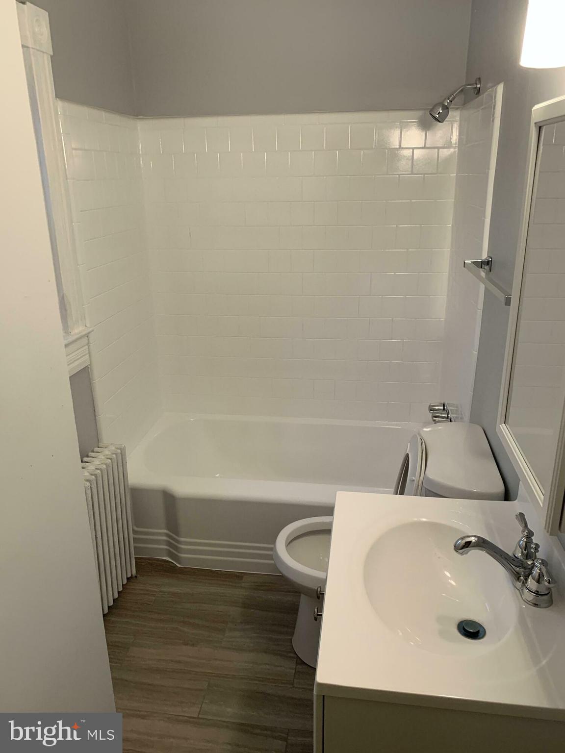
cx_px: 282
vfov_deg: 67.3
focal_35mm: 26
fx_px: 566
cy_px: 376
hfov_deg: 53.1
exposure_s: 1/60
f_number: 1.8
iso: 100
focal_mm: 4.25
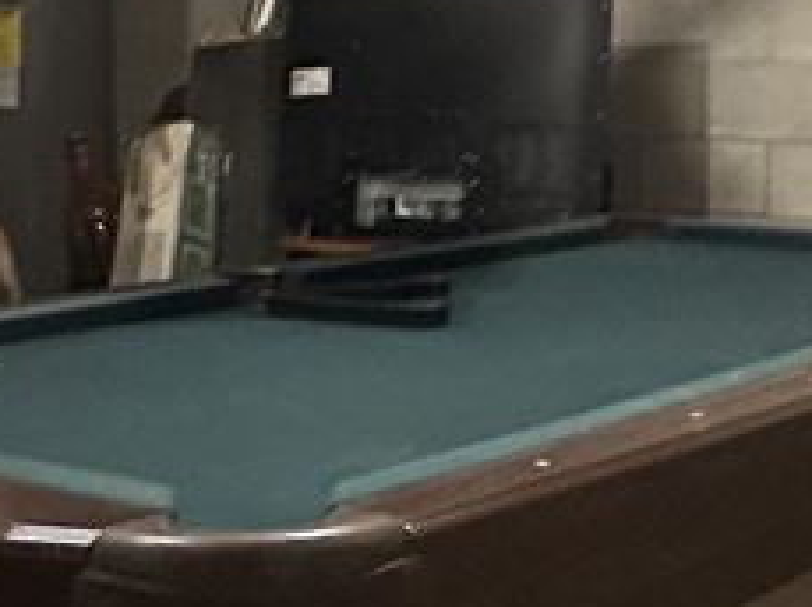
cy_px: 180
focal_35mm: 78
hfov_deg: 24.6
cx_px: 653
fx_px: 1828
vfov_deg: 18.8
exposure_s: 1/30
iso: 1250
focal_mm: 2.22
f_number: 2.2
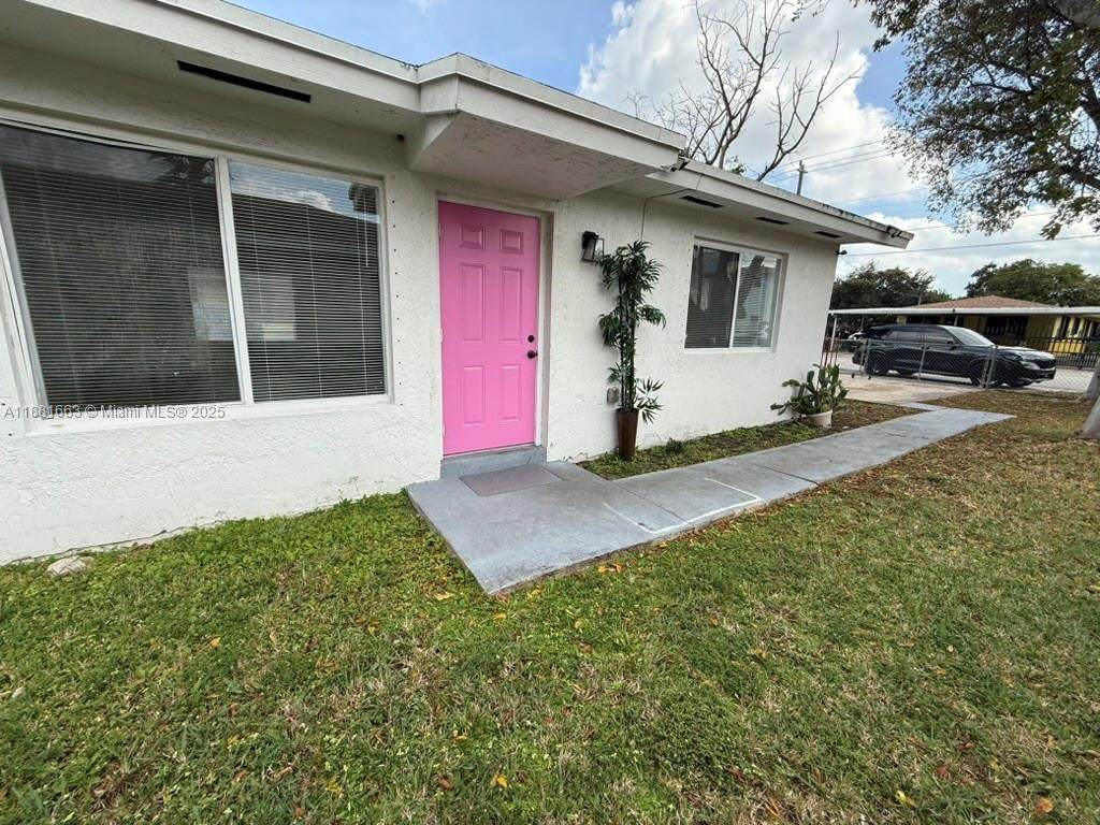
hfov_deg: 102.1
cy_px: 412
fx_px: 445
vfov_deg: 85.7
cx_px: 550
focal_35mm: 14
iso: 50
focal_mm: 2.22
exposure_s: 1/876
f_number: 2.2
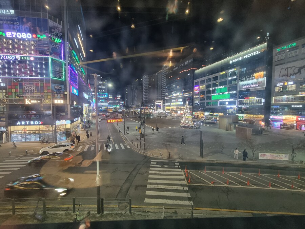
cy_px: 114
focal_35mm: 13
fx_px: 115
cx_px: 152
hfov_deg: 106.2
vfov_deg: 89.9
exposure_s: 1/30
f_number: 2.2
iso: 500
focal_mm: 2.2
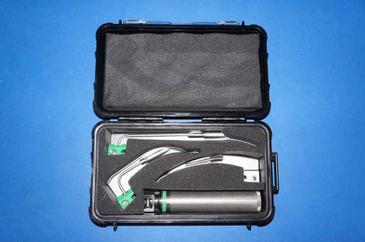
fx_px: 380
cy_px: 121
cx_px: 182
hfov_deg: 51.3
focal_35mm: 38
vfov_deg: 35.4
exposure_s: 1/60
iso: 400
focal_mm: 25
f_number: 4
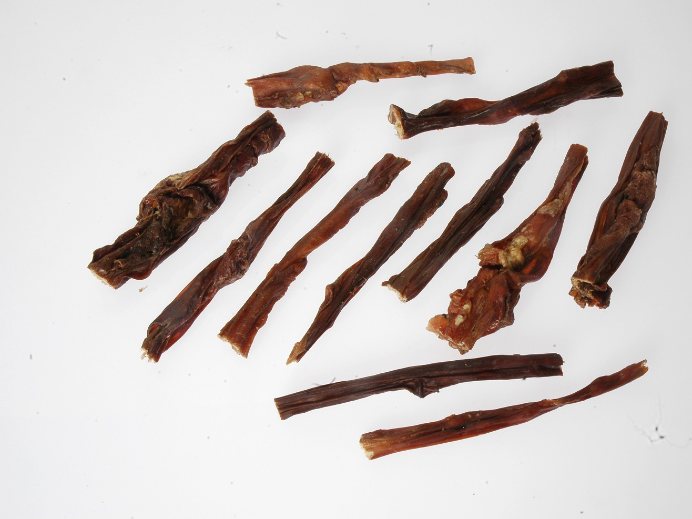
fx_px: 1119
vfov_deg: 26.1
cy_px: 259
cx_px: 391
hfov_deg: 34.3
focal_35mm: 56
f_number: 25
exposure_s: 1/60
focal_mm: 34
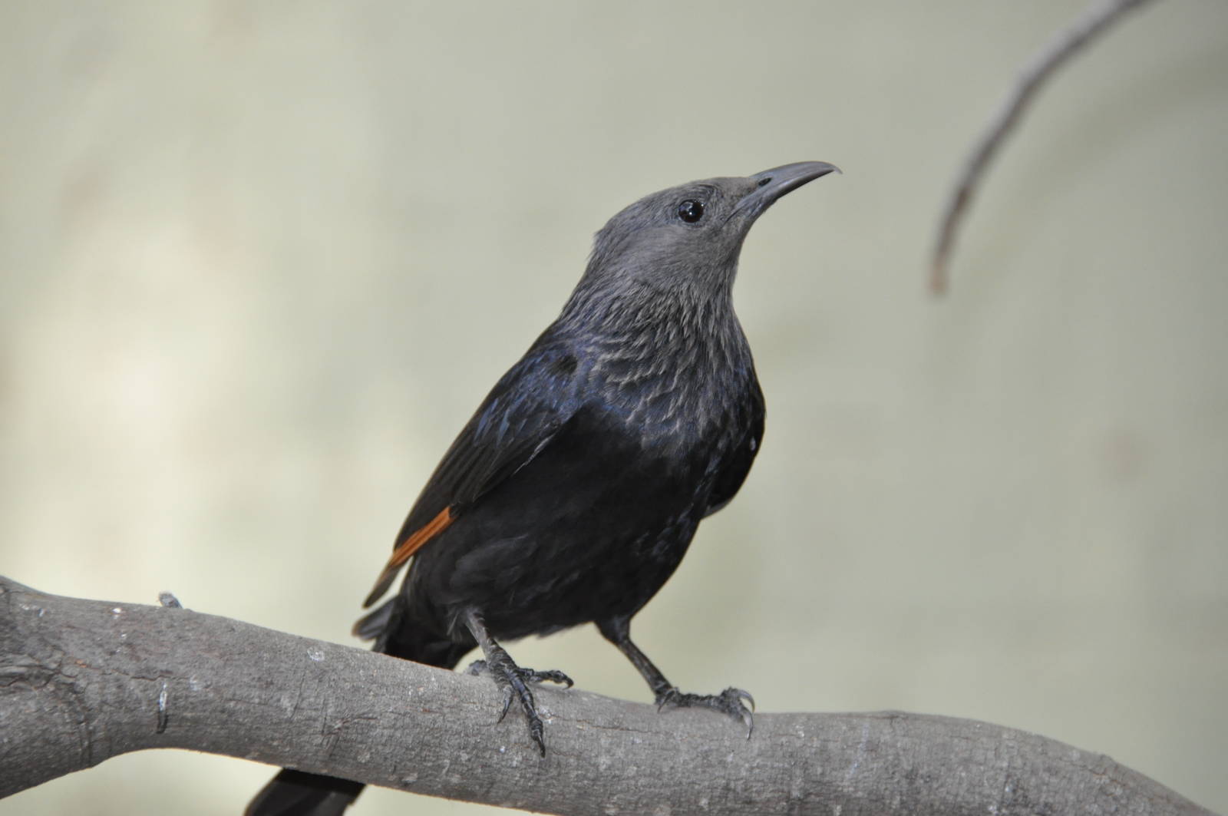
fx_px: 15333
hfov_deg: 4.6
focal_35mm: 450
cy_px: 408
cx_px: 614
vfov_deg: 3.0
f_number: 8
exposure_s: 1/200
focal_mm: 300
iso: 1000
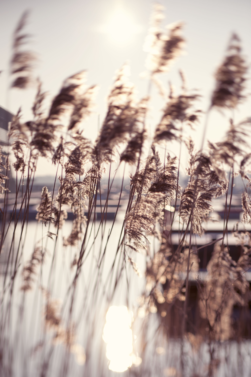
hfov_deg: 16.1
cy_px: 188
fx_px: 889
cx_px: 126
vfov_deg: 23.9
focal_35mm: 85
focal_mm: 85
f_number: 2.8
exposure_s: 1/3200
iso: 100
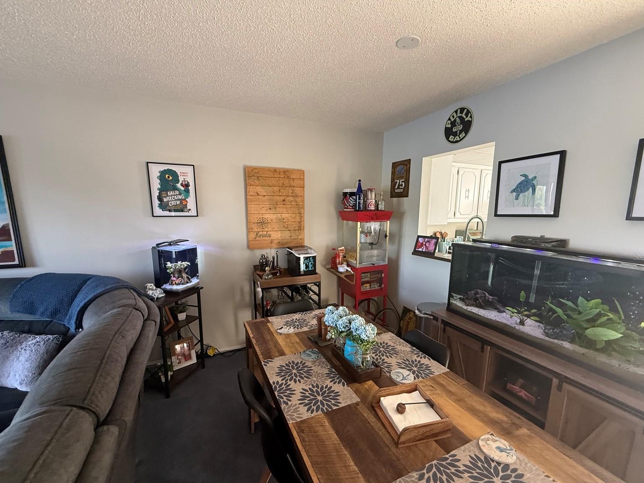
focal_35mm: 15
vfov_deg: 81.7
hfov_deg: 98.2
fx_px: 279
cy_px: 256
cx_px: 329
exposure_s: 1/63
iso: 320
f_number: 2.2
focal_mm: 2.22
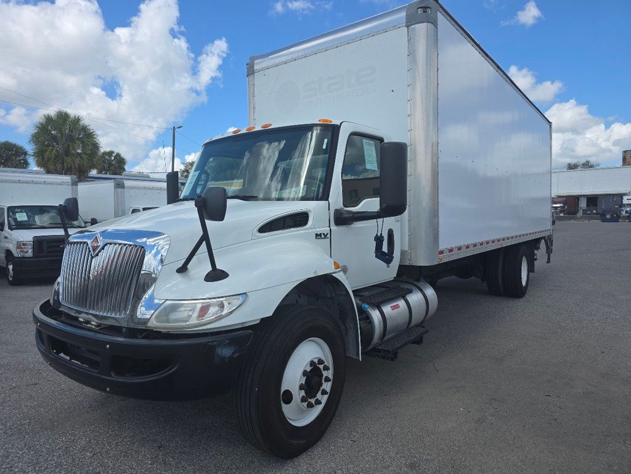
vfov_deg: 58.9
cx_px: 316
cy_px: 237
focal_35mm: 23
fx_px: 419
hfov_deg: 73.9
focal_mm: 6.3
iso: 80
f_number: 1.7
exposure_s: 1/5778
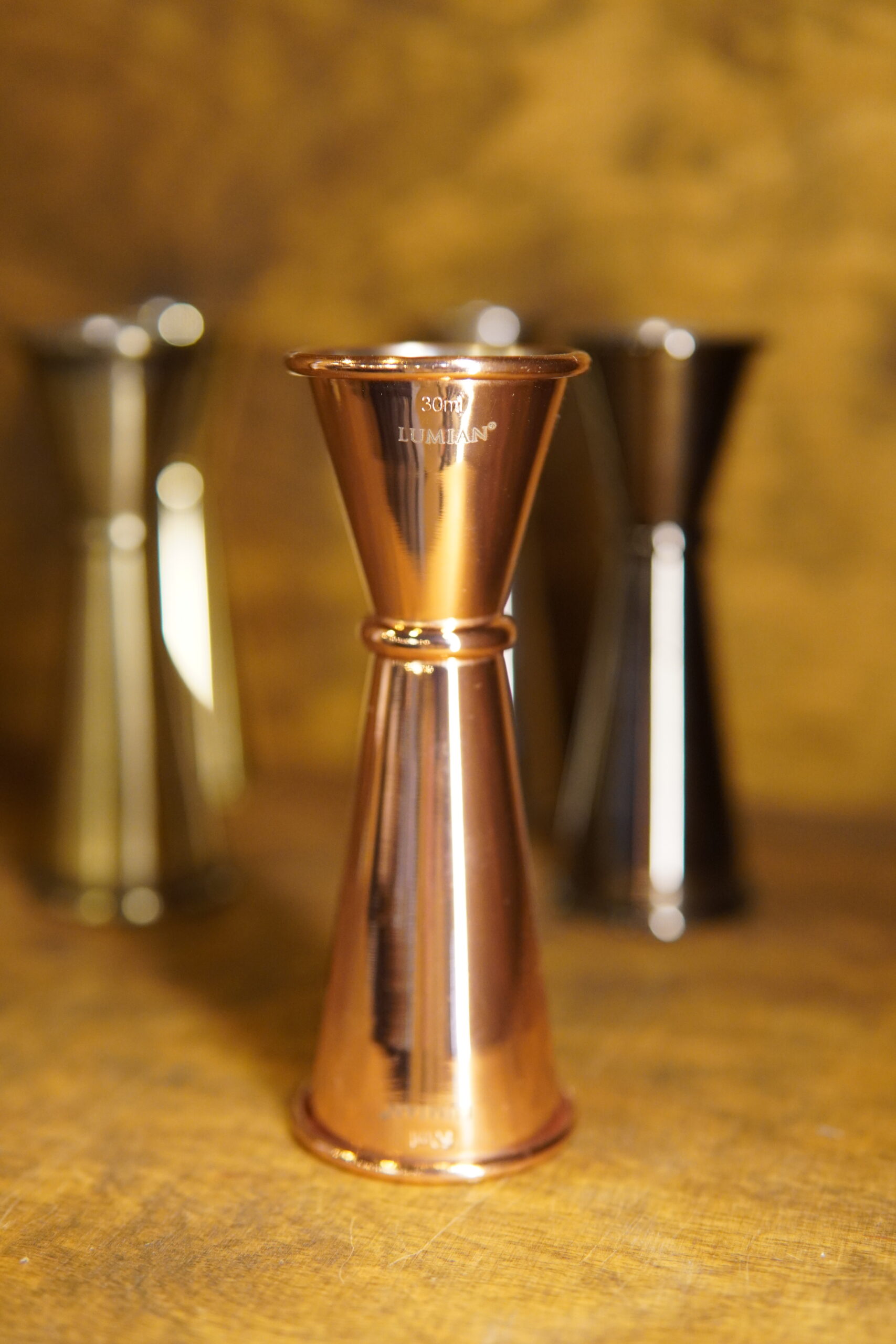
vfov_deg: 43.6
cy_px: 672
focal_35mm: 45
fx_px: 1680
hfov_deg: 29.9
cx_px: 448
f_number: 2
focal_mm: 30
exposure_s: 1/160
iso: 1600
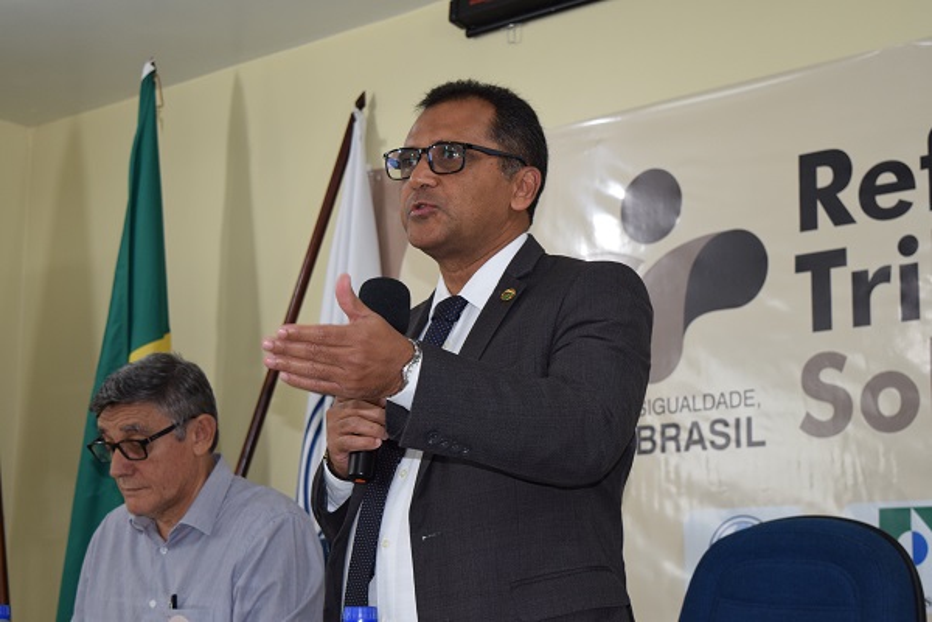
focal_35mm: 69
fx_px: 1786
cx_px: 466
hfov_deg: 29.2
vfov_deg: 19.7
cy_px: 311
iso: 800
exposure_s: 1/125
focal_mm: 46
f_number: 5.6
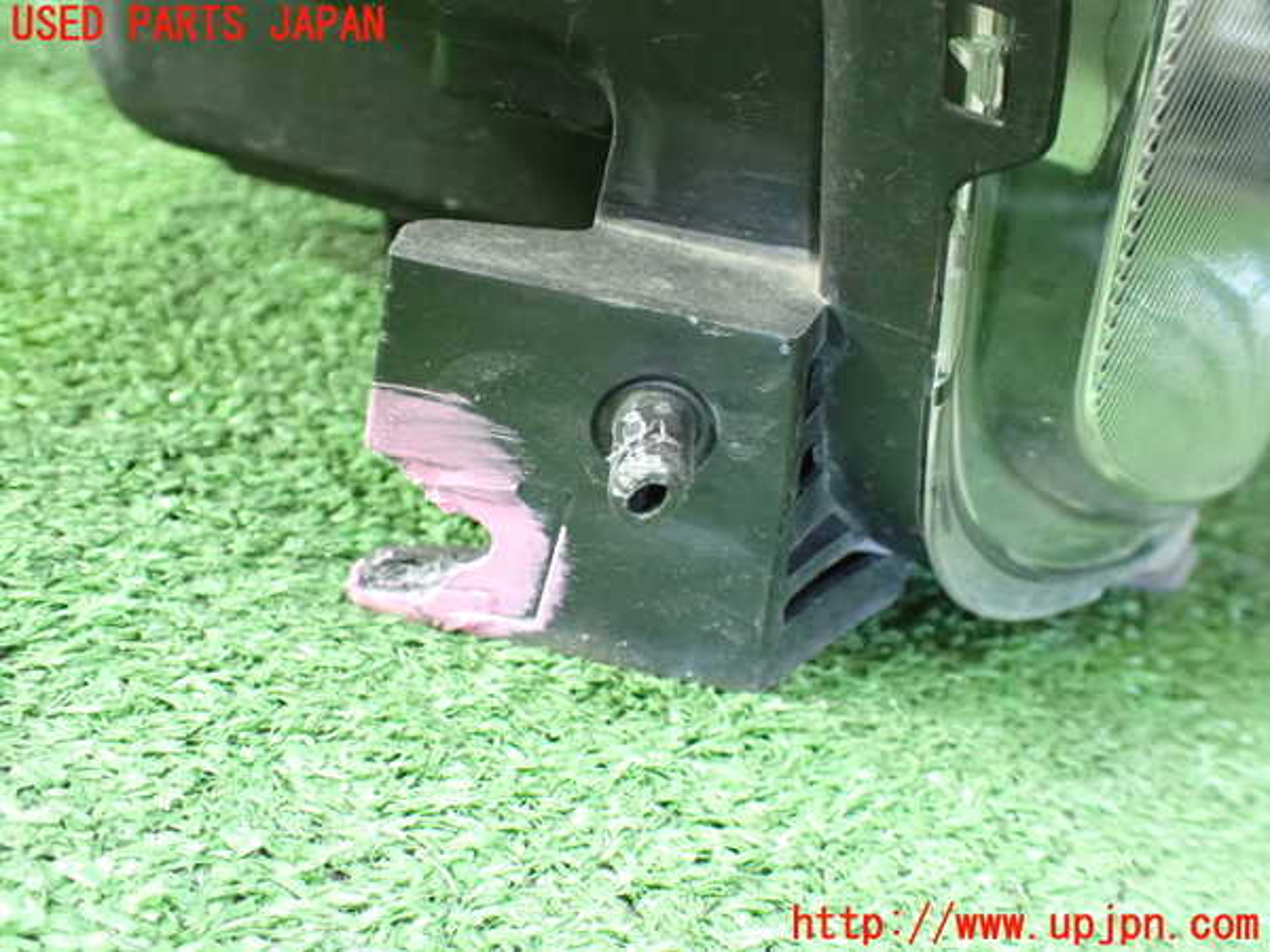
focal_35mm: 30
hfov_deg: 60.0
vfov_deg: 46.8
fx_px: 1101
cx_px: 635
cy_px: 476
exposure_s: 1/30
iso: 1250
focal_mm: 5.4
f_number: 2.3
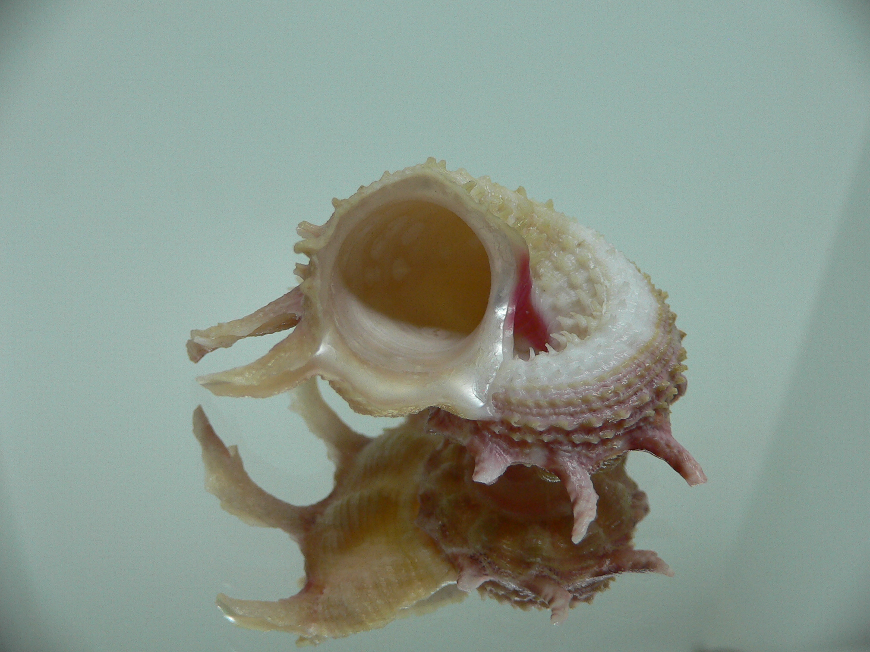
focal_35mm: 35
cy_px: 326
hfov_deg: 52.6
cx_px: 435
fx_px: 880
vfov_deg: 40.7
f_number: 2.8
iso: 100
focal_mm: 4.6
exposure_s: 1/60
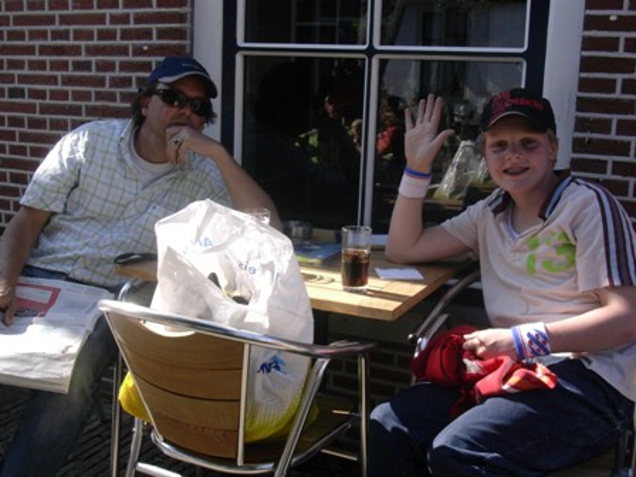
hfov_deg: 42.1
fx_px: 827
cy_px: 238
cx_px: 318
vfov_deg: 32.2
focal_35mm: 45
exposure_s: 1/512
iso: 70
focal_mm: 6.7
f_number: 2.9
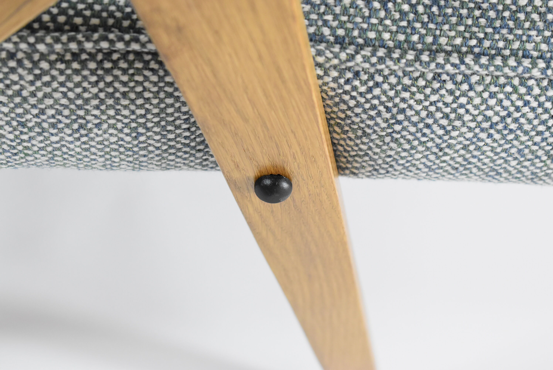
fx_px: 1268
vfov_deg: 16.6
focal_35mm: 82
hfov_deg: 24.6
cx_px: 276
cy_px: 185
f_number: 5.6
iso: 2500
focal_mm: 55
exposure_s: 1/125
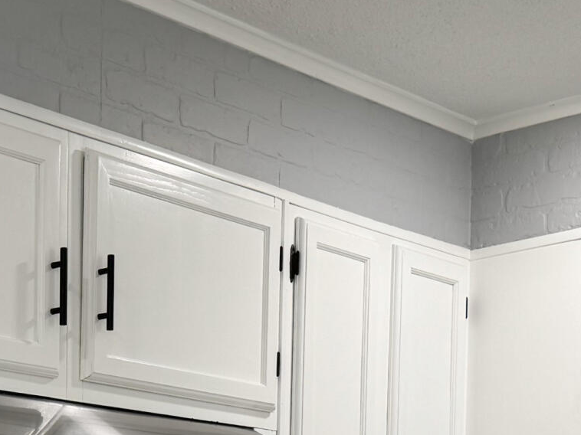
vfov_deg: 14.4
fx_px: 1594
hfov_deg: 20.2
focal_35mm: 95
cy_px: 674
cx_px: 56
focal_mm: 6.76
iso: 100
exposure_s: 1/120
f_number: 1.78
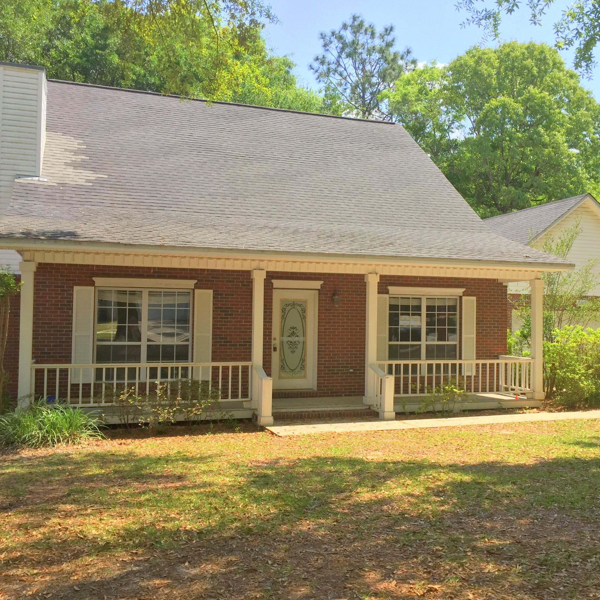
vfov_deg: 47.2
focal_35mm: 35
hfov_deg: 47.0
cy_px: 297
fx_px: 686
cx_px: 349
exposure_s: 1/1014
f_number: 2.2
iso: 32
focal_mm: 4.15
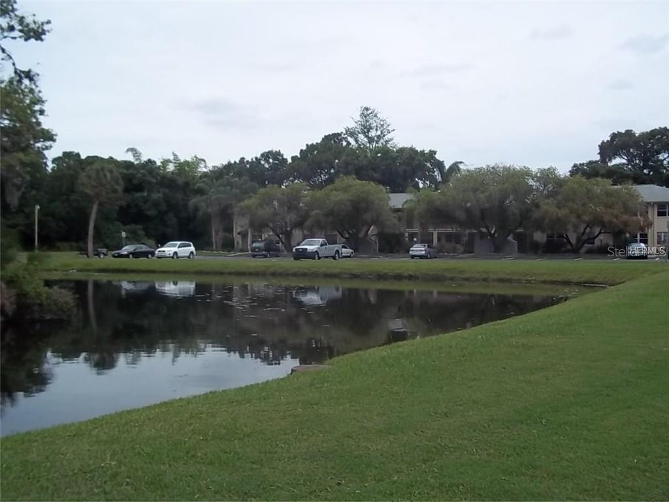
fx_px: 696
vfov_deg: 39.7
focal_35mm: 36
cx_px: 334
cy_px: 251
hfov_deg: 51.4
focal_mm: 6.5
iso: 80
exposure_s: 1/250
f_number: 8
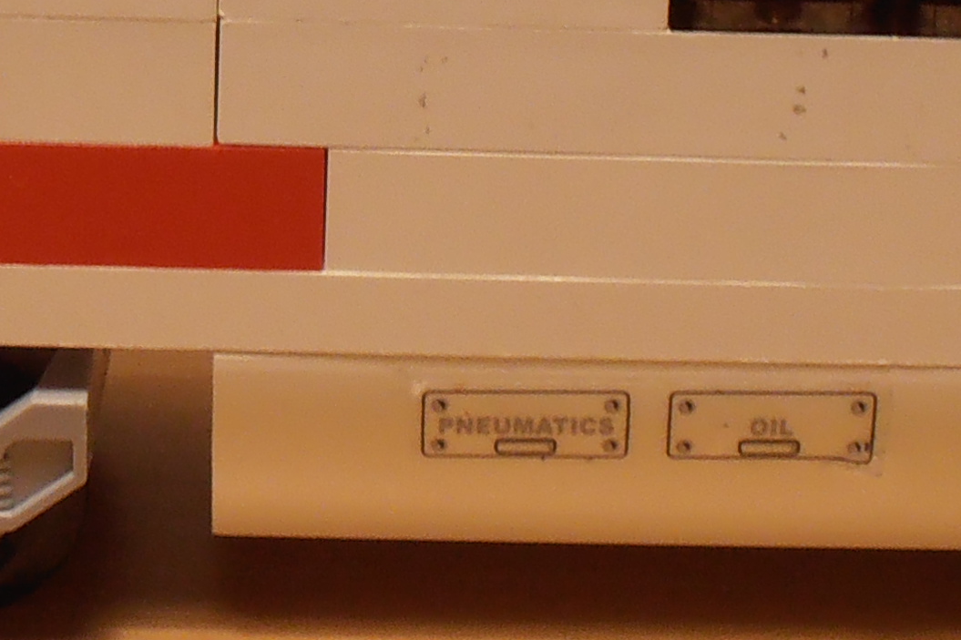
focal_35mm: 186
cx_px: 386
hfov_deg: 11.1
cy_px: -206
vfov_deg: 7.3
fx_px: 4964
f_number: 4.2
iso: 125
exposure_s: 1/20
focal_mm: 7.87
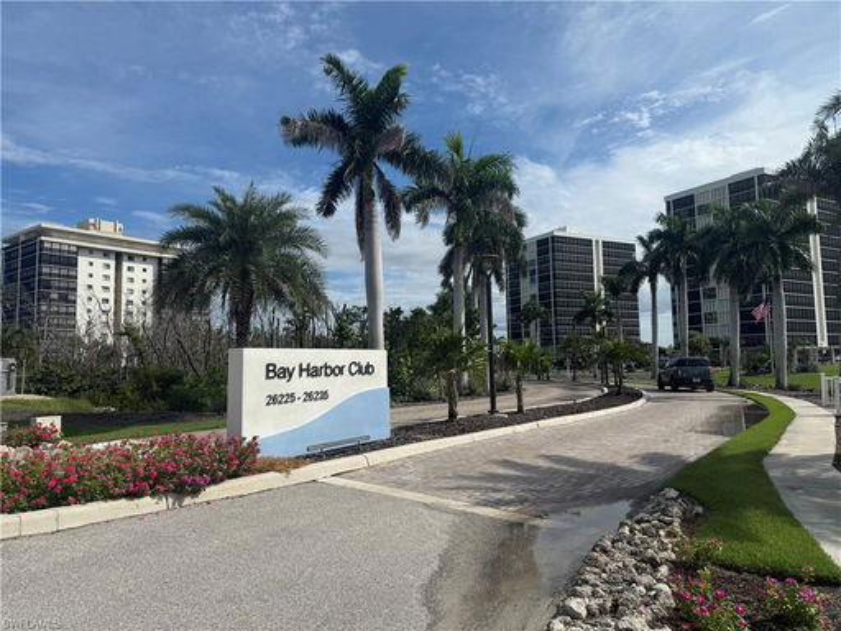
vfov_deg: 56.8
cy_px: 316
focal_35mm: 24
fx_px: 583
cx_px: 420
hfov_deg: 71.6
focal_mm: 6.76
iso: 80
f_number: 1.78
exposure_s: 1/8130
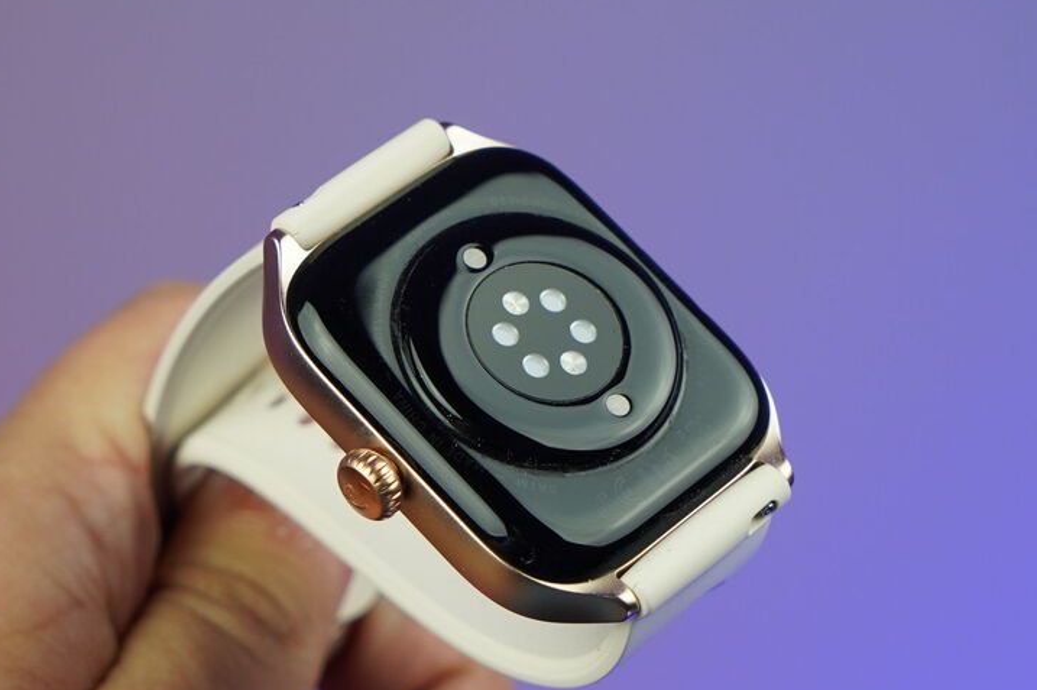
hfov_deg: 31.9
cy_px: 402
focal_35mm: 63
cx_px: 494
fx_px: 1813
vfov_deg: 21.5
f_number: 7.1
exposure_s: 1/160
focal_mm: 47
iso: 500
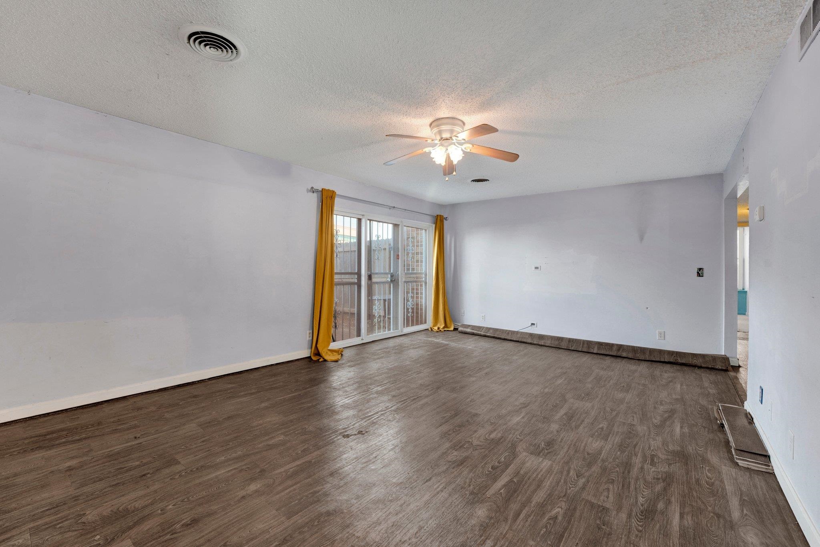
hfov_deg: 100.8
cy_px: 274
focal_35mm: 15
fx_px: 339
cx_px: 410
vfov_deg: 77.7
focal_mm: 14.9
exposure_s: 1/10
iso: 400
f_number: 8
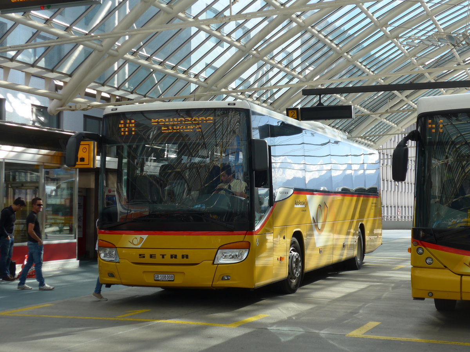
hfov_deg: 31.2
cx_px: 235
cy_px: 176
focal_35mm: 62
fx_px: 842
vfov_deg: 23.7
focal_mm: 12.7
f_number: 3.7
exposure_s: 1/500
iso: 80
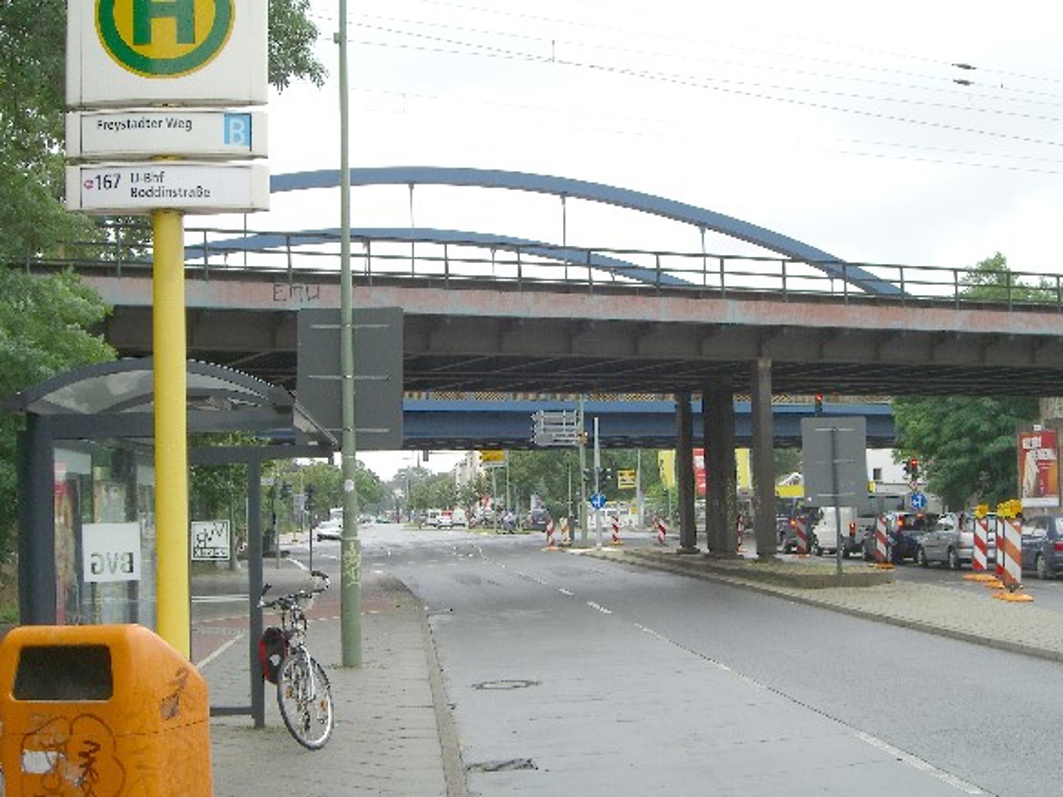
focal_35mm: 57
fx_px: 1750
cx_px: 532
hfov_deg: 33.8
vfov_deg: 25.7
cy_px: 398
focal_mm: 11.8
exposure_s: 1/200
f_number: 5
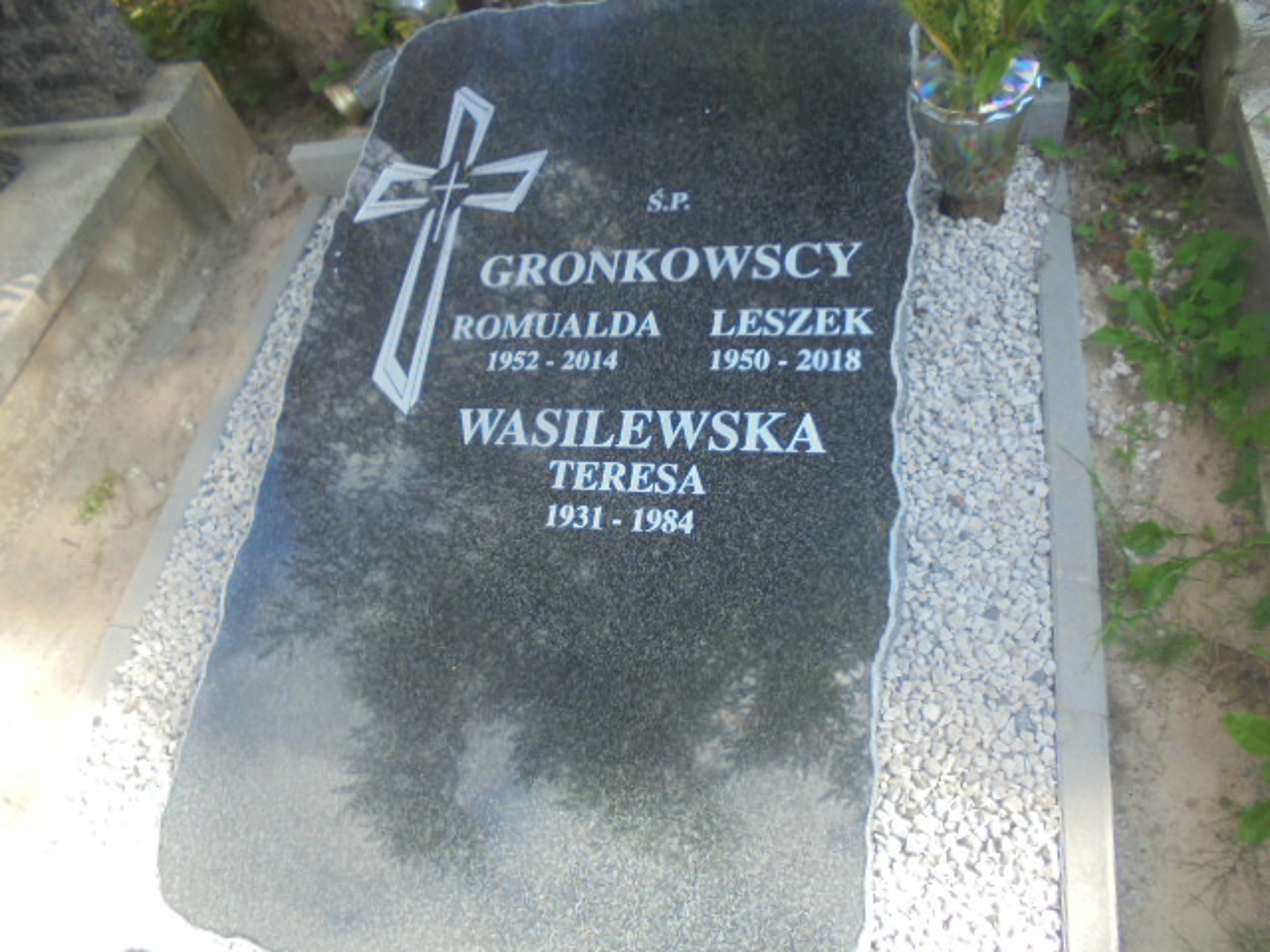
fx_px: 954
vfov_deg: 53.1
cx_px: 635
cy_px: 476
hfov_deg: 67.3
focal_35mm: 26
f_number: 3.5
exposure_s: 1/160
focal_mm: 4.6
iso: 100
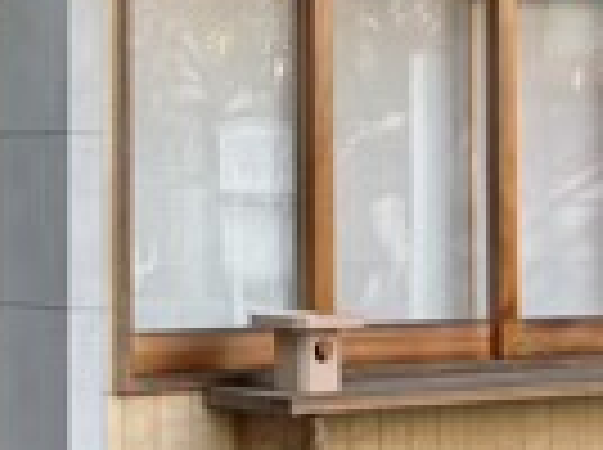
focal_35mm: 136
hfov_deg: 14.1
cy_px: 38
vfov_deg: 10.8
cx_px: -108
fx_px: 2365
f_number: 1.6
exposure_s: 1/121
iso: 40
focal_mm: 5.96
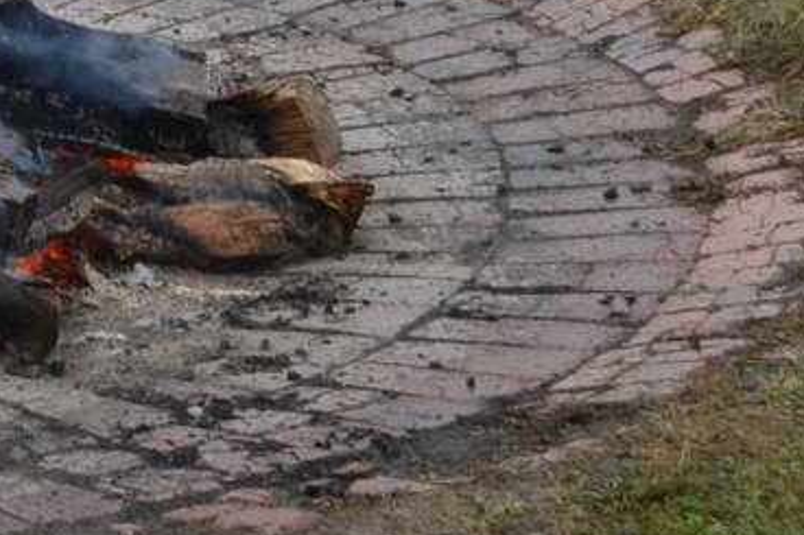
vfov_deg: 6.8
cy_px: -834
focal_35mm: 188
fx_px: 4197
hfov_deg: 10.5
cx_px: -441
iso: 160
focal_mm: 24
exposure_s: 1/125
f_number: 5.6
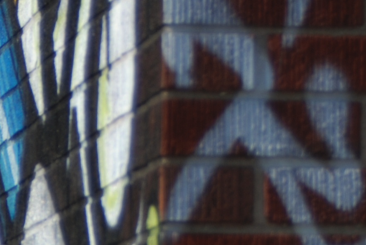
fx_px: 4529
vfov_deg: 3.1
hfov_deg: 4.6
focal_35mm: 445
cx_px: -342
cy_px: 443
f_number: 5.6
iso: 100
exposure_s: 1/500
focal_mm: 68
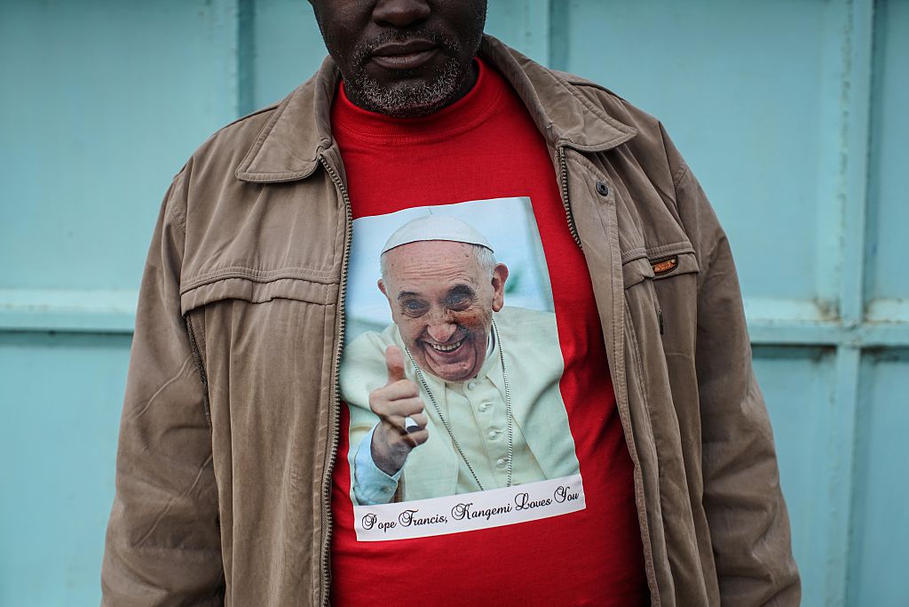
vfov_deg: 27.0
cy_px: 304
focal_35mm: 50
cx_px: 454
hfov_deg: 39.6
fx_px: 1263
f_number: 4
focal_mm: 50
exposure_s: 1/4000
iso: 400
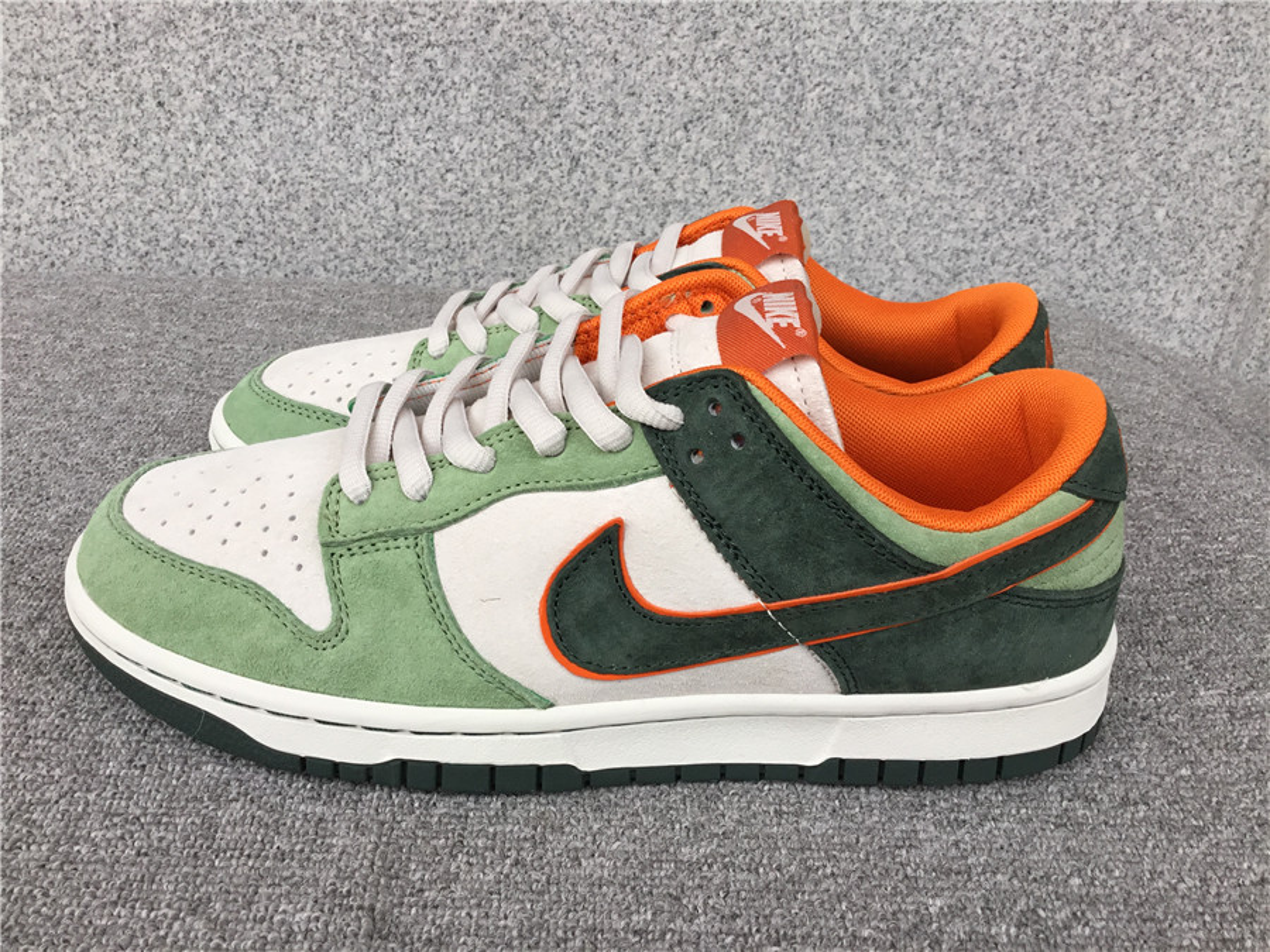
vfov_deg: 45.4
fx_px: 1137
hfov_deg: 58.4
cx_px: 635
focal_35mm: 31
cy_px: 476
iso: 32
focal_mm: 3.3
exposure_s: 1/100
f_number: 2.4
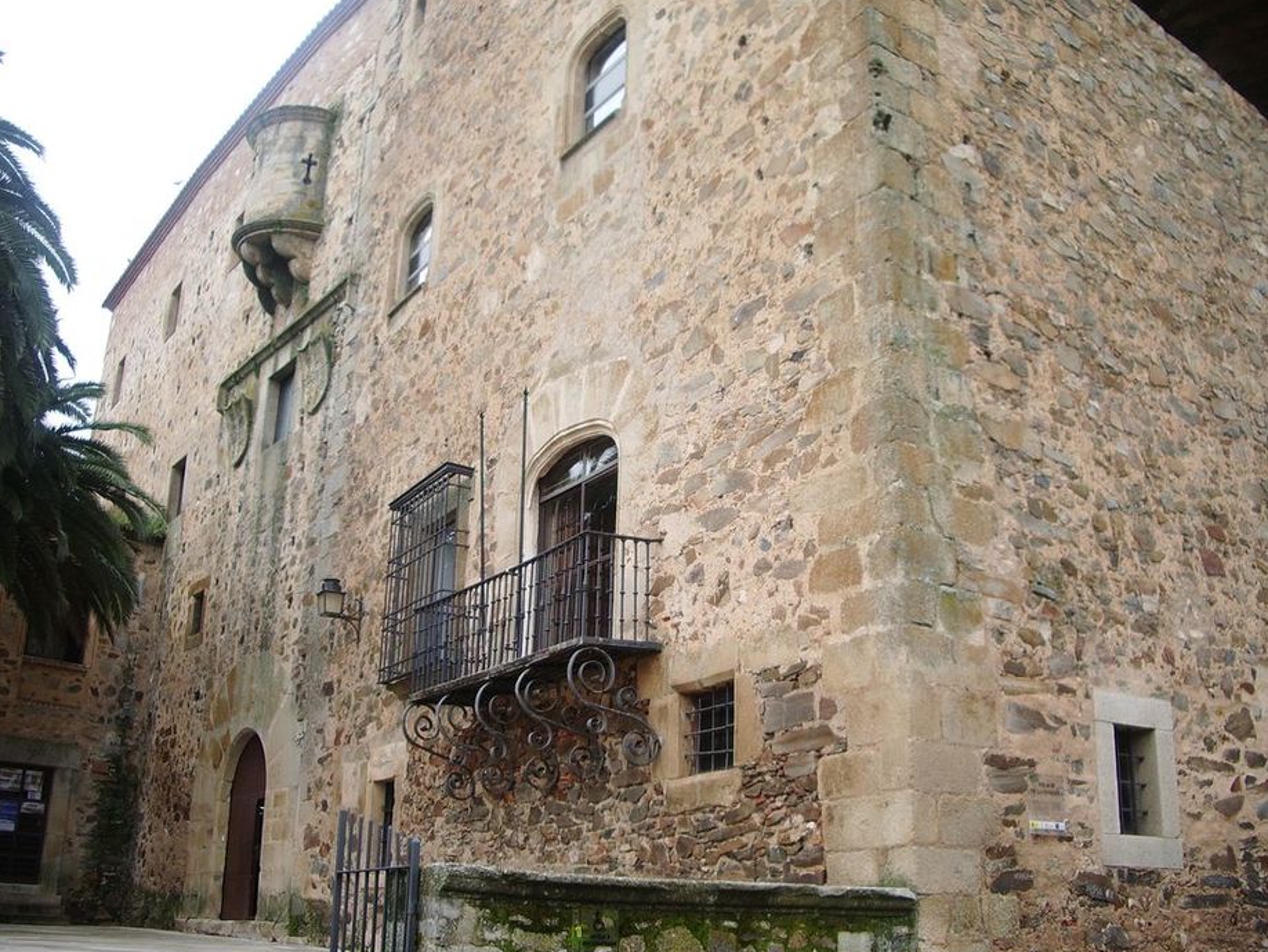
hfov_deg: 51.3
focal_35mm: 36
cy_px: 481
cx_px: 642
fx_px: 1319
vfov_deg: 39.7
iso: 50
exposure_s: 1/100
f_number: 2.6
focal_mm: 5.8
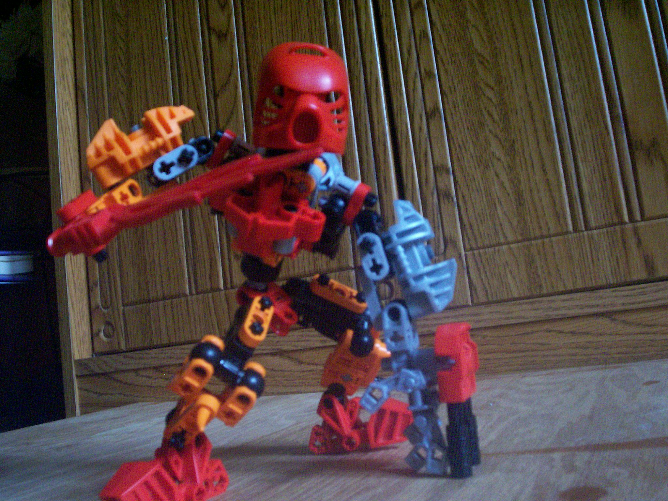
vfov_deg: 39.7
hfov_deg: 51.4
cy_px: 250
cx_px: 334
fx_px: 695
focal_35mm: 36
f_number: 4.5
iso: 400
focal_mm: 5.9
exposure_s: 1/8
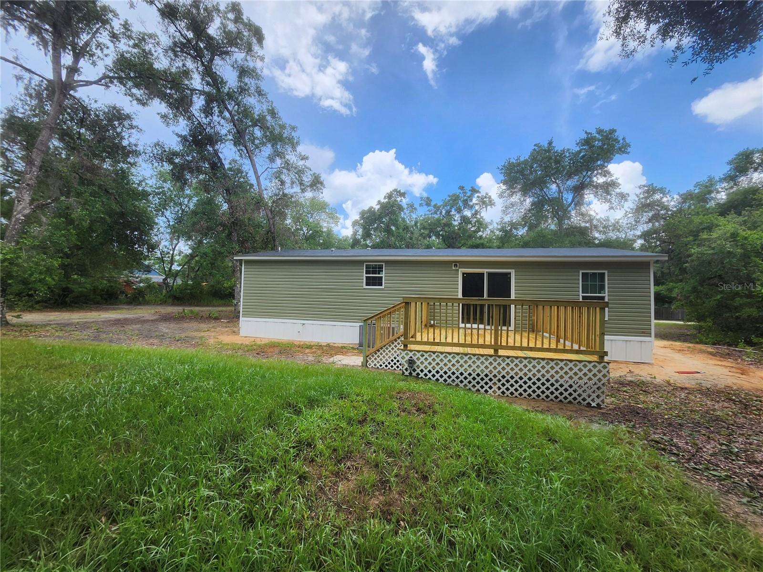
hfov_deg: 106.2
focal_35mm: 13
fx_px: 287
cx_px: 382
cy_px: 286
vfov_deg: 89.9
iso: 40
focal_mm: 1.74
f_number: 2.2
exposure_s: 1/818
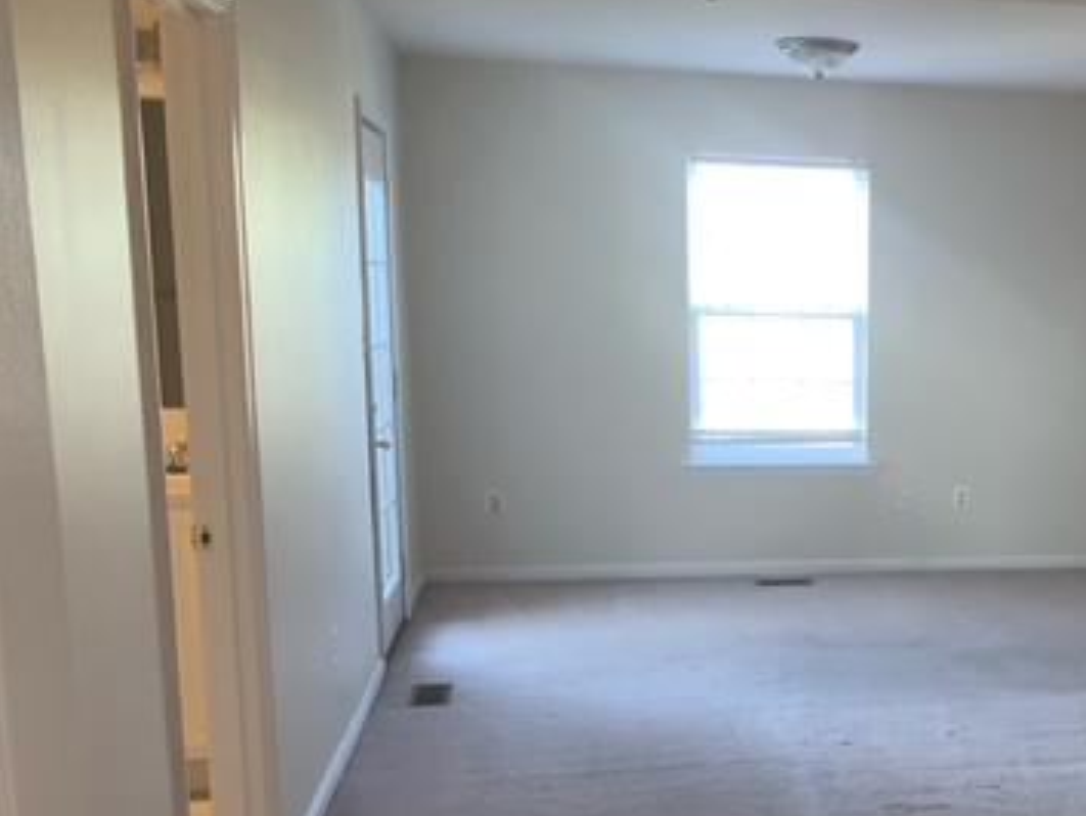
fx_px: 1476
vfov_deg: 30.5
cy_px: 598
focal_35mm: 47
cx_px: 951
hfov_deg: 38.0
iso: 32
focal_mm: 4.25
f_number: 1.8
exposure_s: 1/15
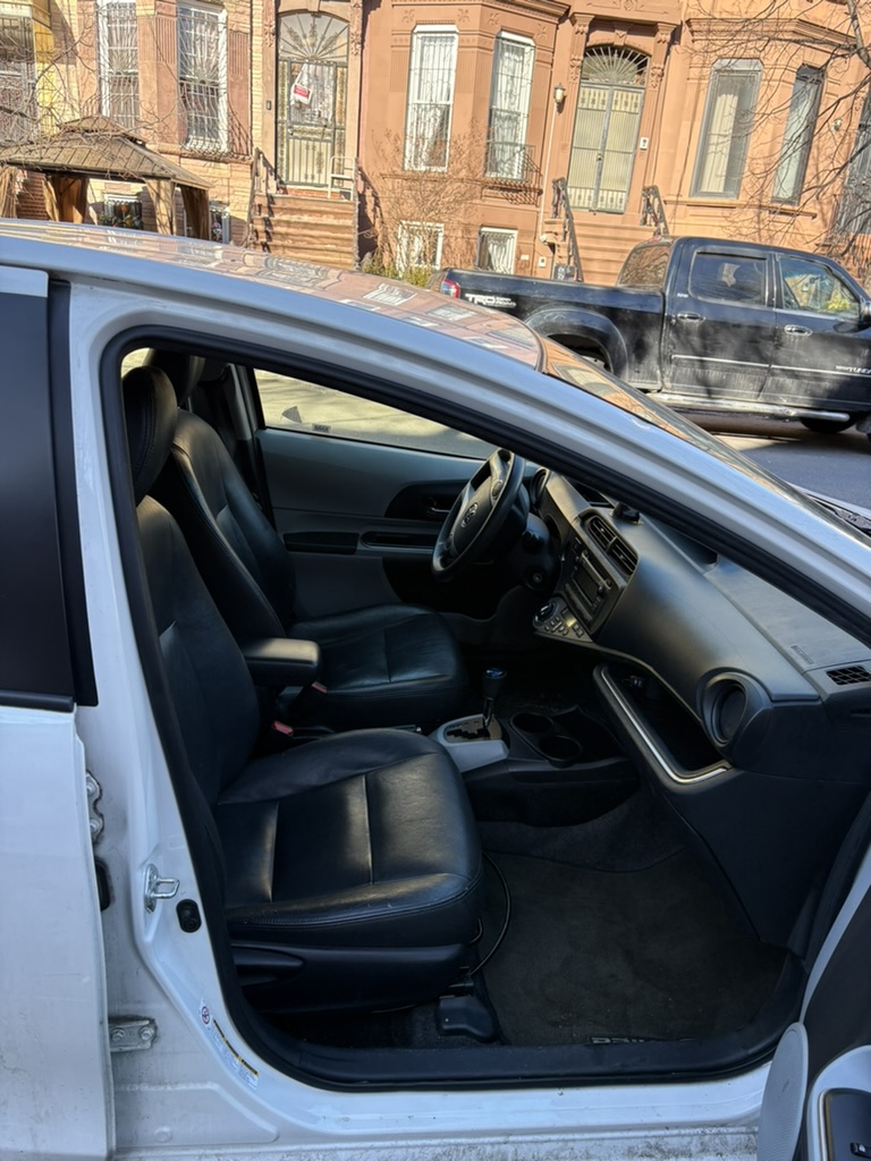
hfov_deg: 53.1
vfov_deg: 67.3
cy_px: 580
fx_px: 872
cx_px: 436
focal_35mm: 26
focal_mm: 5.96
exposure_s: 1/419
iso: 64
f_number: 1.6
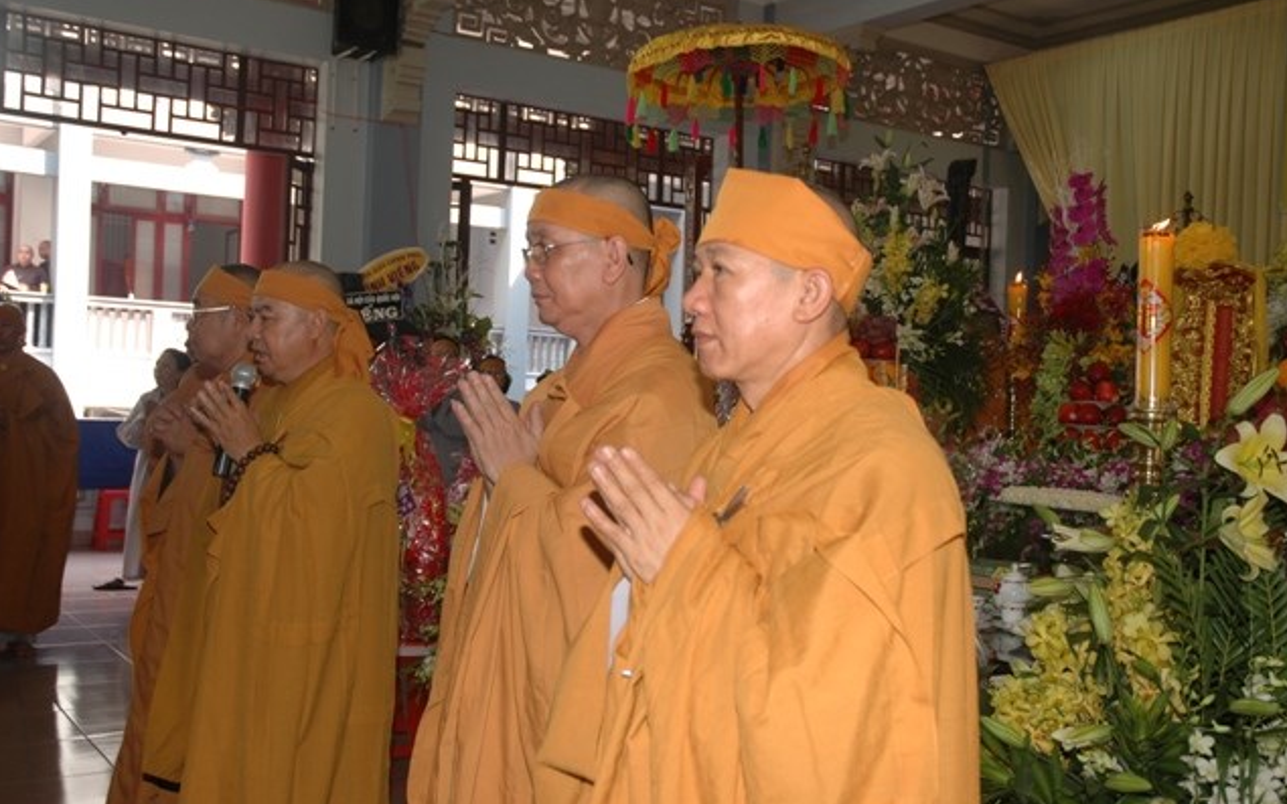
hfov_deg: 50.9
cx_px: 642
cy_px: 399
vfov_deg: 33.2
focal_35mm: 39
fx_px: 1351
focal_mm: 25
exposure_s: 1/60
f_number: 4
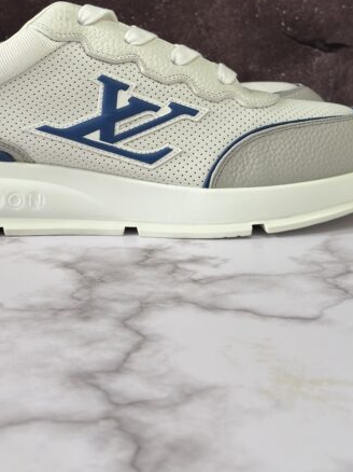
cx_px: 117
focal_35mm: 64
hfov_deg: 22.8
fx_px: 871
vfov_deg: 29.4
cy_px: 73
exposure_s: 1/109
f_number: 1.78
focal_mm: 6.76
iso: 125
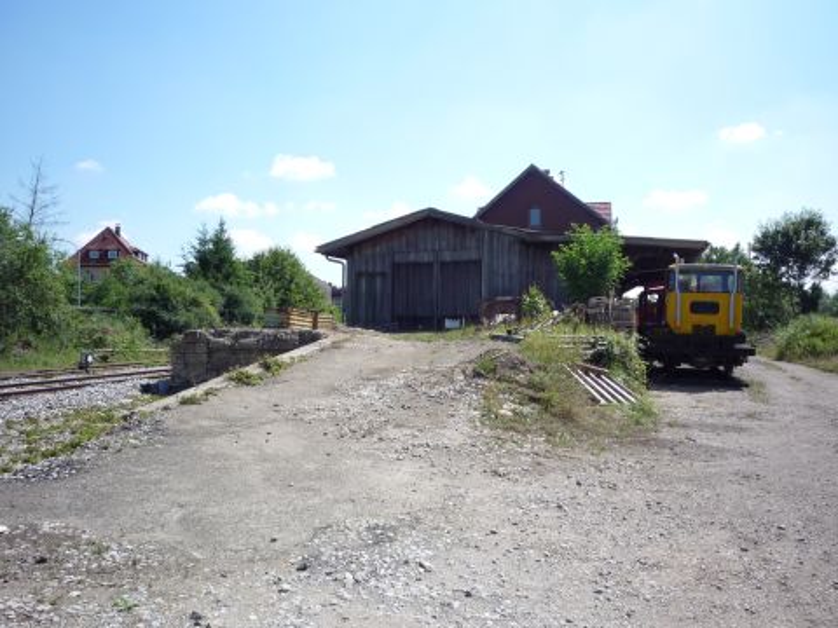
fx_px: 775
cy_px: 314
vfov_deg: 44.2
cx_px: 419
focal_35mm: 32
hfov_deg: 56.8
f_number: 4.5
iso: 100
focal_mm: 5.2
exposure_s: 1/400
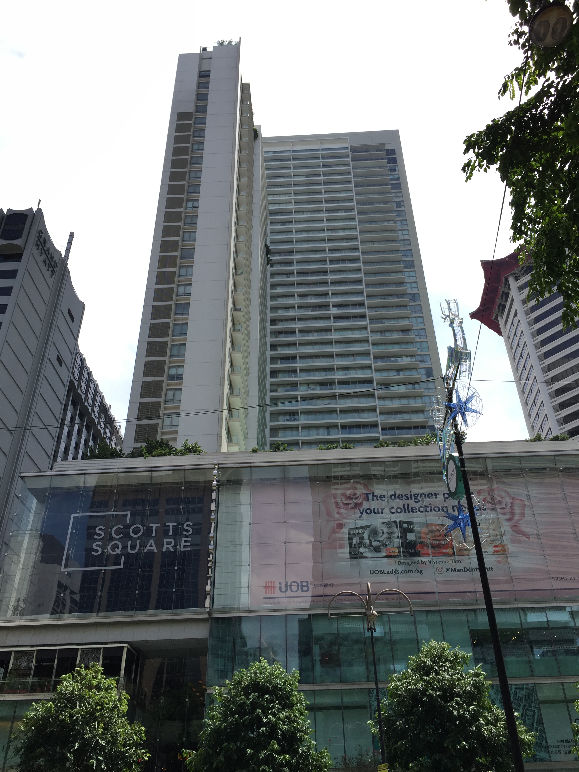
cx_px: 290
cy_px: 386
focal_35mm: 29
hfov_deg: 48.2
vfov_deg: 61.7
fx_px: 647
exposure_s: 1/1582
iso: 32
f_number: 2.2
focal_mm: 4.15
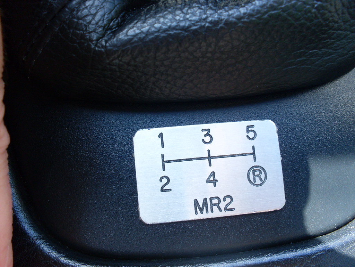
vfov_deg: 37.7
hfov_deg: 49.0
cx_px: 178
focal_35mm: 38
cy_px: 134
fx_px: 390
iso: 80
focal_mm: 6.3
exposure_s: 1/60
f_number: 2.8
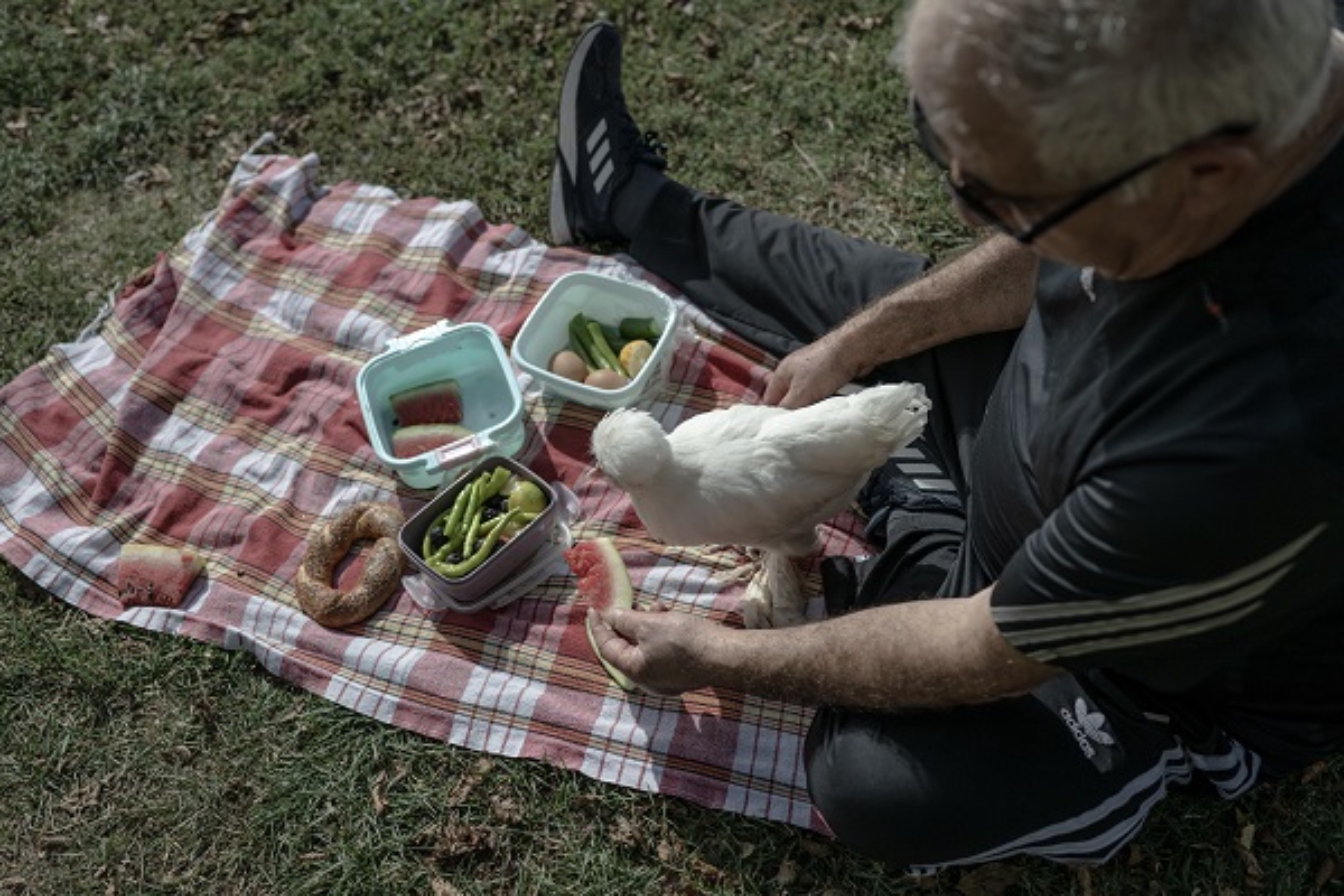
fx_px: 1307
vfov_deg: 37.9
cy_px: 448
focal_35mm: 35
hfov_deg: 54.4
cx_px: 672
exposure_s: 1/10000
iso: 250
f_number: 2.8
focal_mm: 35
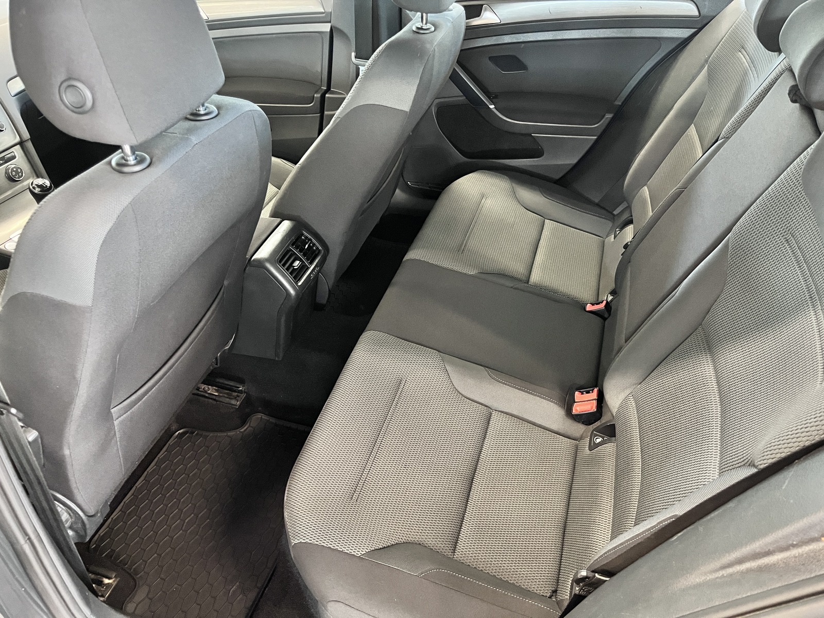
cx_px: 412
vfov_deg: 53.1
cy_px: 309
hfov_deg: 67.3
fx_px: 619
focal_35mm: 26
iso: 400
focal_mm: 5.1
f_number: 1.6
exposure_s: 1/33
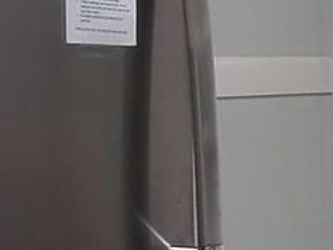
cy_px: 225
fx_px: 1376
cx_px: 419
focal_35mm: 143
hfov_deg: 13.4
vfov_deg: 10.3
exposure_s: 1/30
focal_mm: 5.9
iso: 200
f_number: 3.4
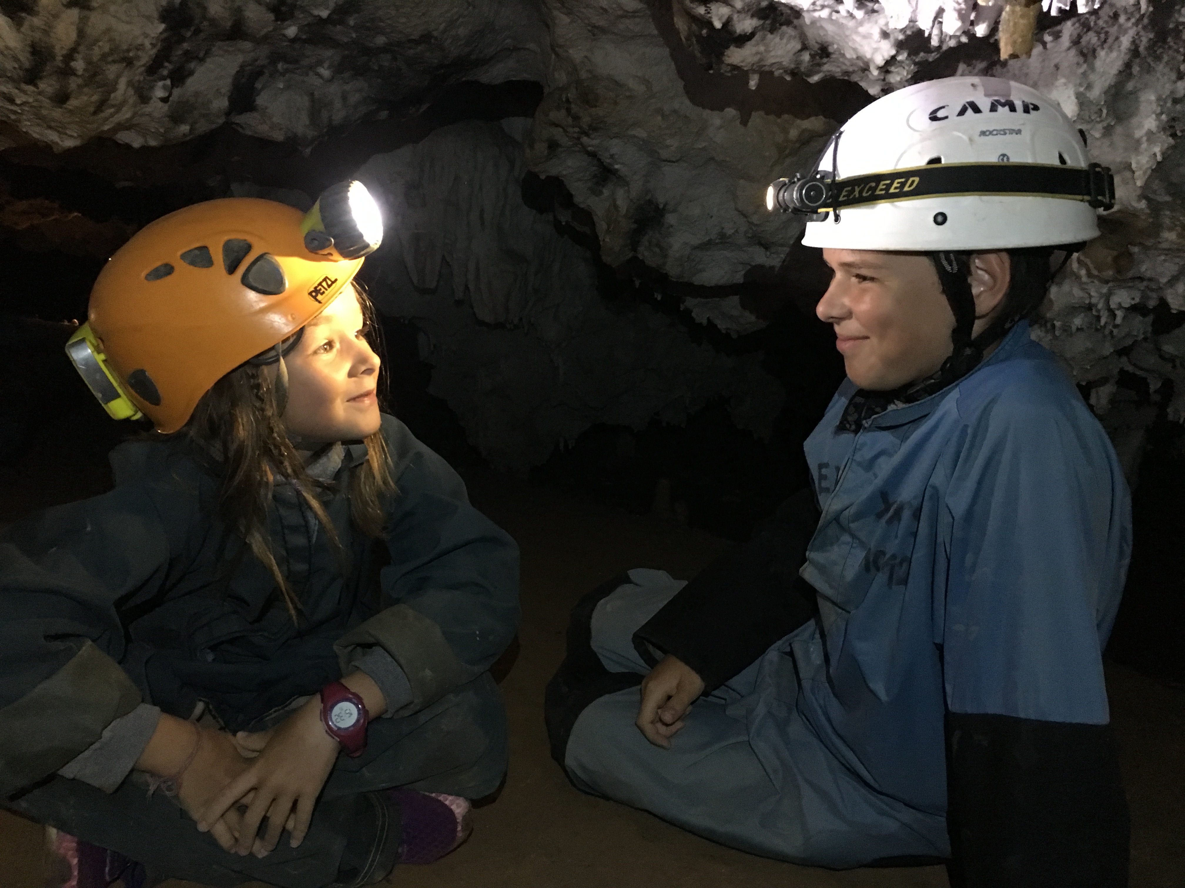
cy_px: 444
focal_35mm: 29
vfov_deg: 48.2
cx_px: 592
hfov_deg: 61.7
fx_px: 993
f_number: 2.2
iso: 320
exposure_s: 1/17
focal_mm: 4.15
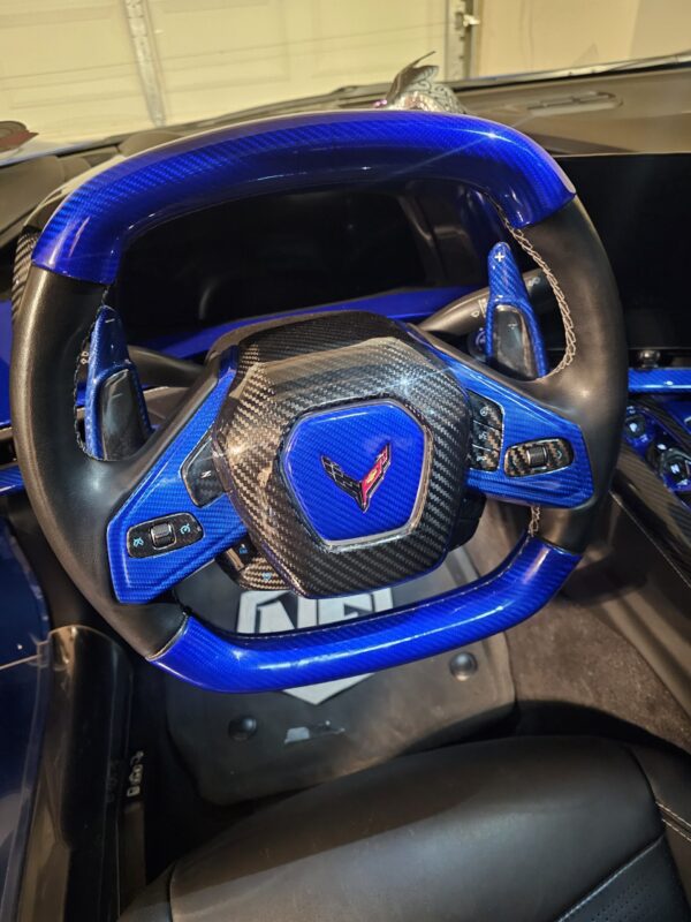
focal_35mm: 23
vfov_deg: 73.9
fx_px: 612
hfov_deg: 58.9
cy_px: 461
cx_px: 346
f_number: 1.7
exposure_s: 1/24
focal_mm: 6.3
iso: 1600
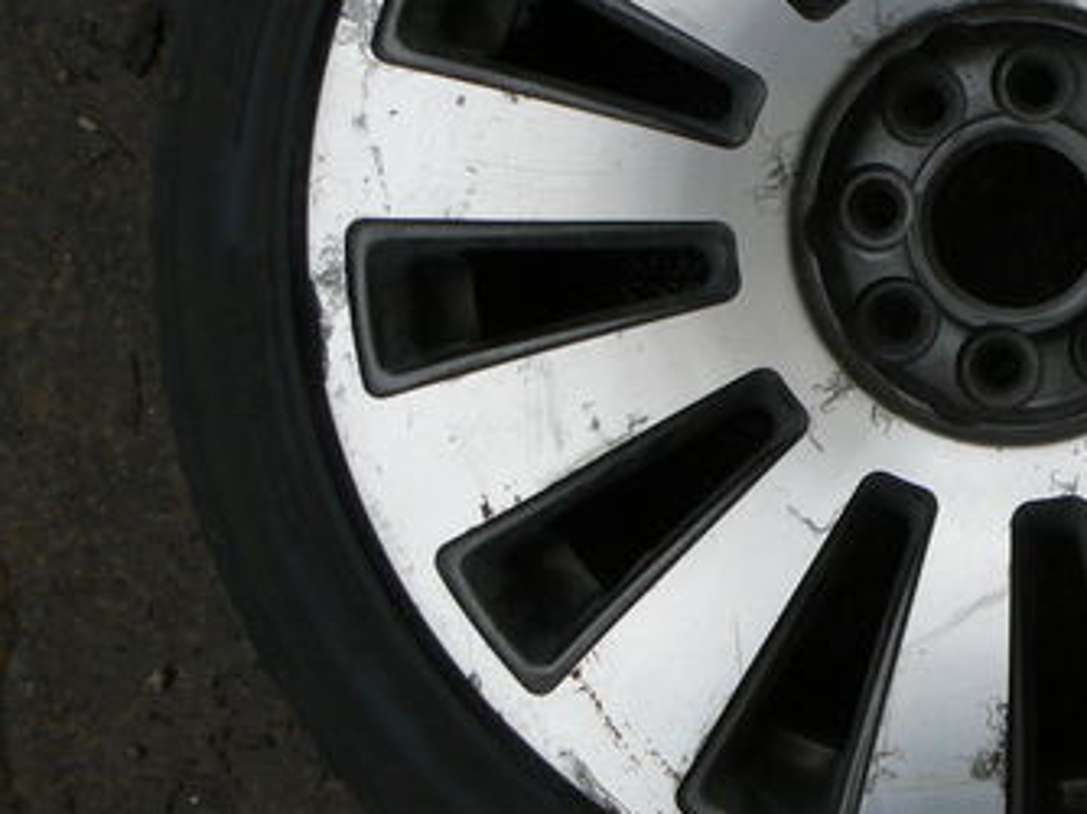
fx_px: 2165
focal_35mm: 69
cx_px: 1038
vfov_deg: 21.2
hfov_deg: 26.9
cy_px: 231
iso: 80
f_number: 5.6
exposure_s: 1/125
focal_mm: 6
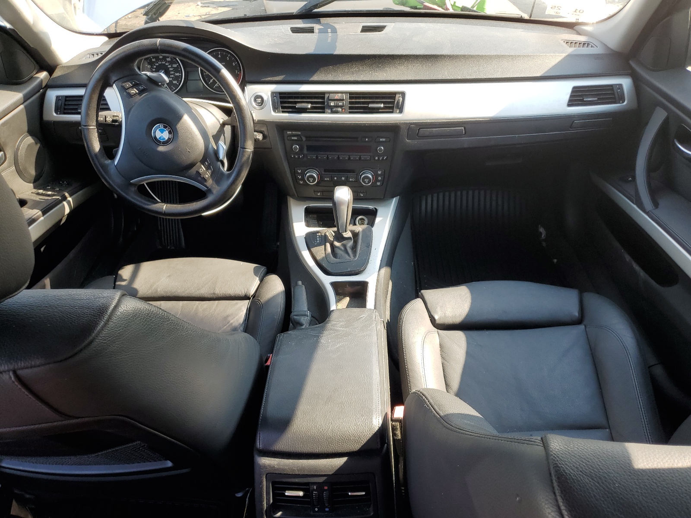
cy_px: 259
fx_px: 519
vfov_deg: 53.1
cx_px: 346
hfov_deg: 67.3
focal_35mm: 26
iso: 50
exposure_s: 1/270
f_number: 1.5
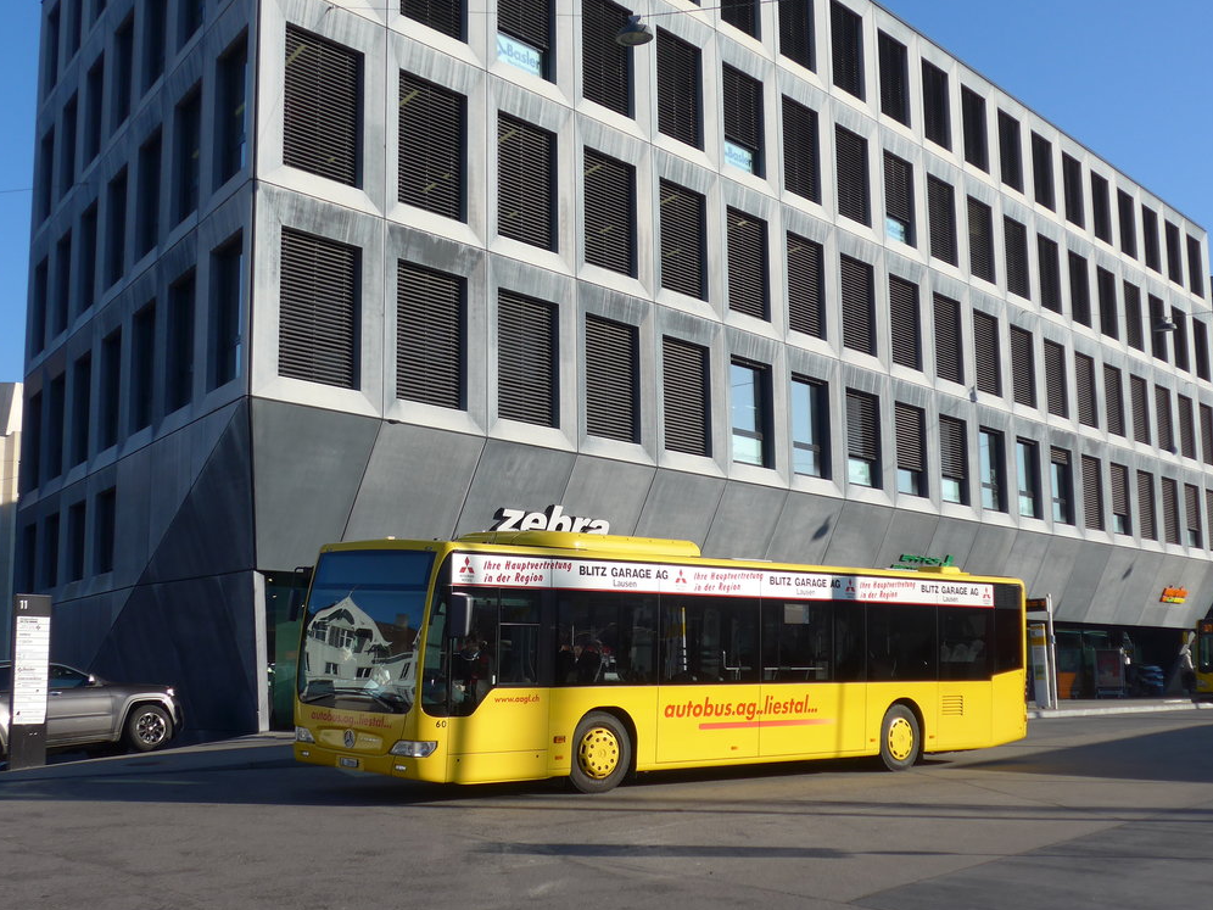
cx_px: 559
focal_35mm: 47
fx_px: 1647
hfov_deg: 40.4
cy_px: 429
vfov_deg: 30.9
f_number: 2.8
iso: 80
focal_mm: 8
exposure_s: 1/1600
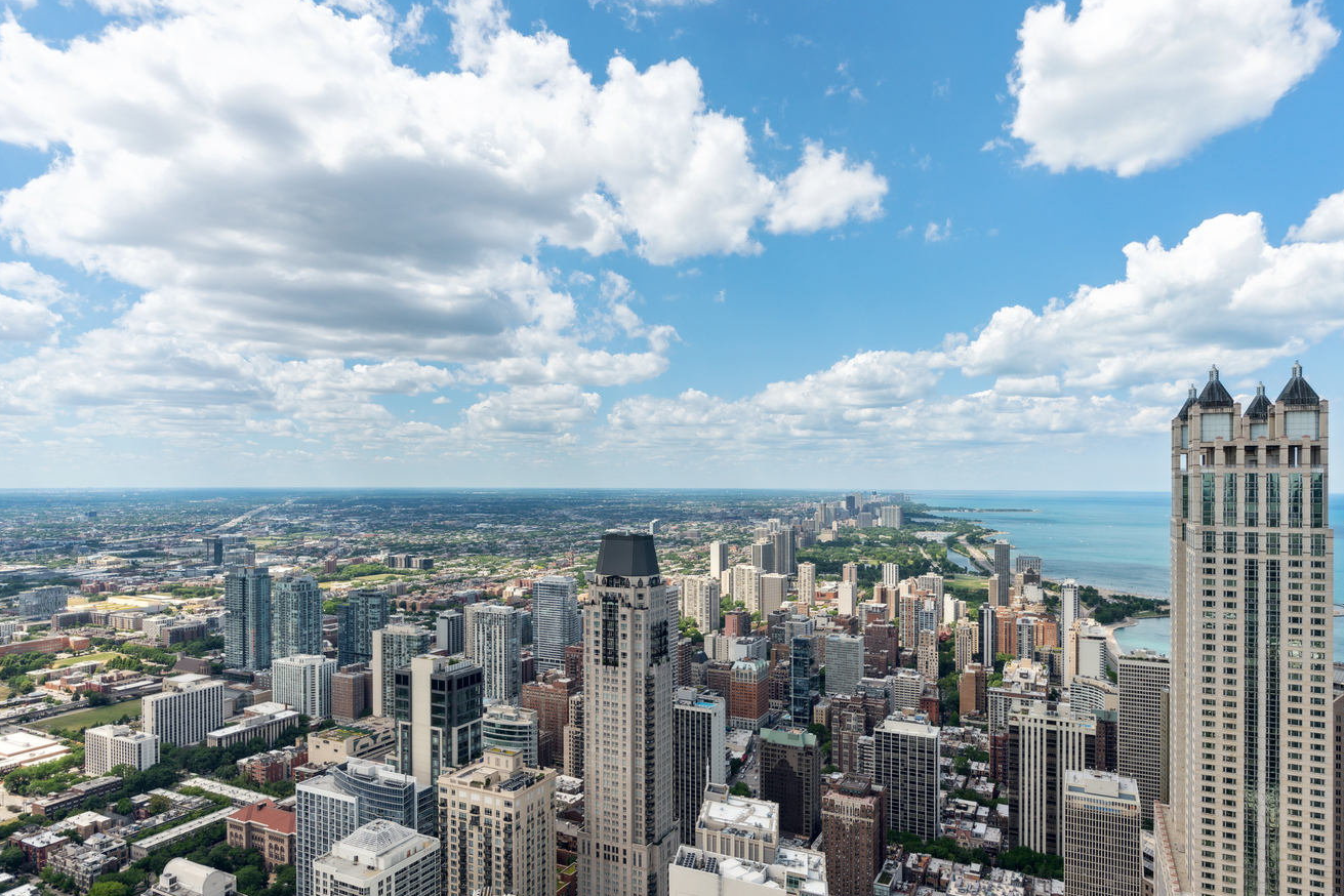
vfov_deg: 59.4
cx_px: 713
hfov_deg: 81.1
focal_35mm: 21
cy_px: 484
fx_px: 784
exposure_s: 1/100
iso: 320
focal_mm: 17
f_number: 8
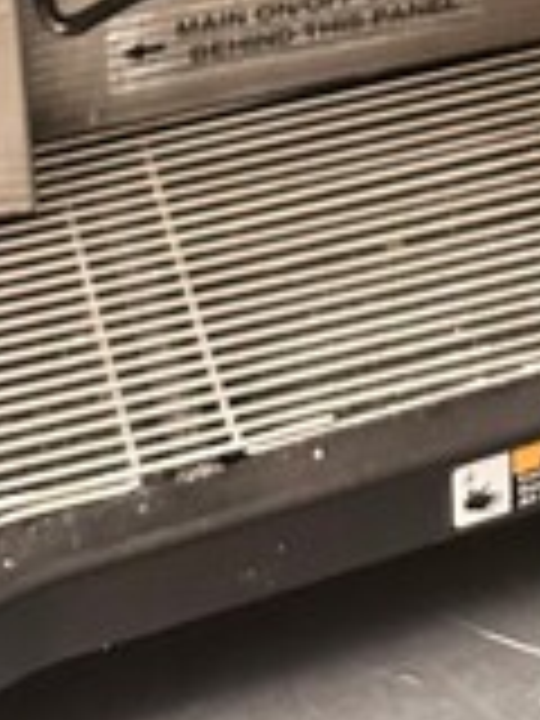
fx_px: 2538
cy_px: -934
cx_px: 176
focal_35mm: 122
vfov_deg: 12.9
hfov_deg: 12.1
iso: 500
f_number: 1.78
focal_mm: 6.86
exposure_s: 1/60
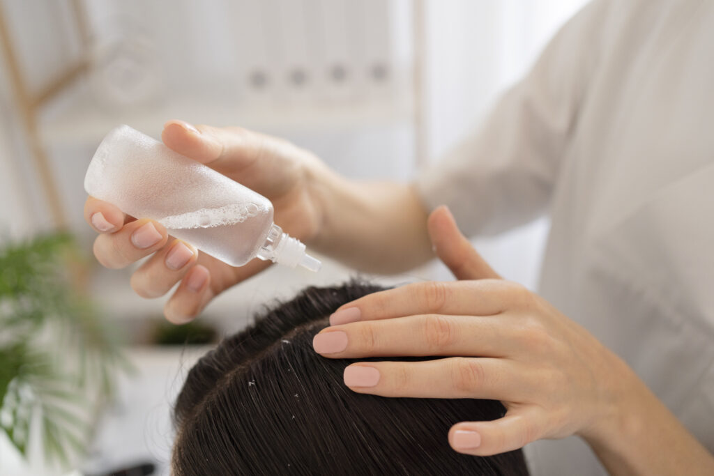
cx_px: 357
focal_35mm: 35
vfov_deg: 37.9
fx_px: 694
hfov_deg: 54.4
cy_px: 238
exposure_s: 1/200
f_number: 2.8
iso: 640
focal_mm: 35
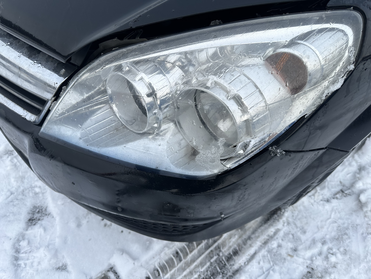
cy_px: 140
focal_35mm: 24
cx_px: 186
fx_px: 257
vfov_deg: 56.8
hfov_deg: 71.6
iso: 80
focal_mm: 6.86
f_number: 1.78
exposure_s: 1/541
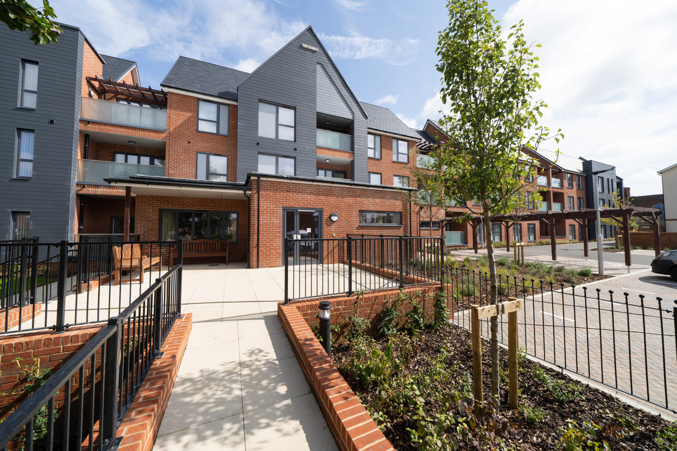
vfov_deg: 90.0
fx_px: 226
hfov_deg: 112.6
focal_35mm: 12
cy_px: 226
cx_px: 338
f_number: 8
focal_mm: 12
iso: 100
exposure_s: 1/200
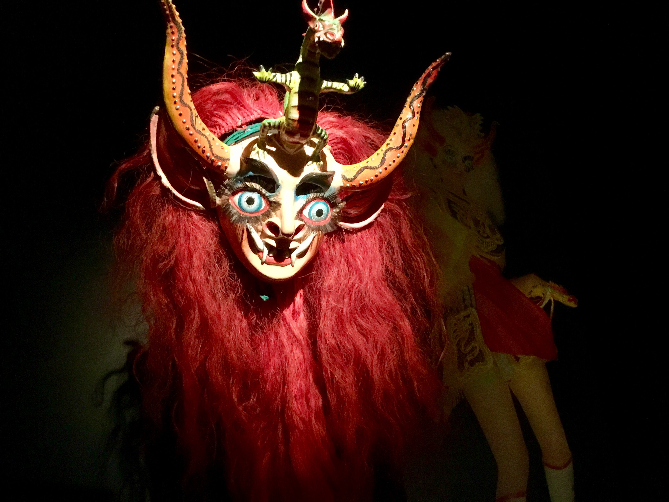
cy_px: 251
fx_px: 599
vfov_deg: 45.4
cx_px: 334
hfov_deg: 58.4
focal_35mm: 31
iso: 400
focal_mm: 3.3
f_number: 2.4
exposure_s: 1/17
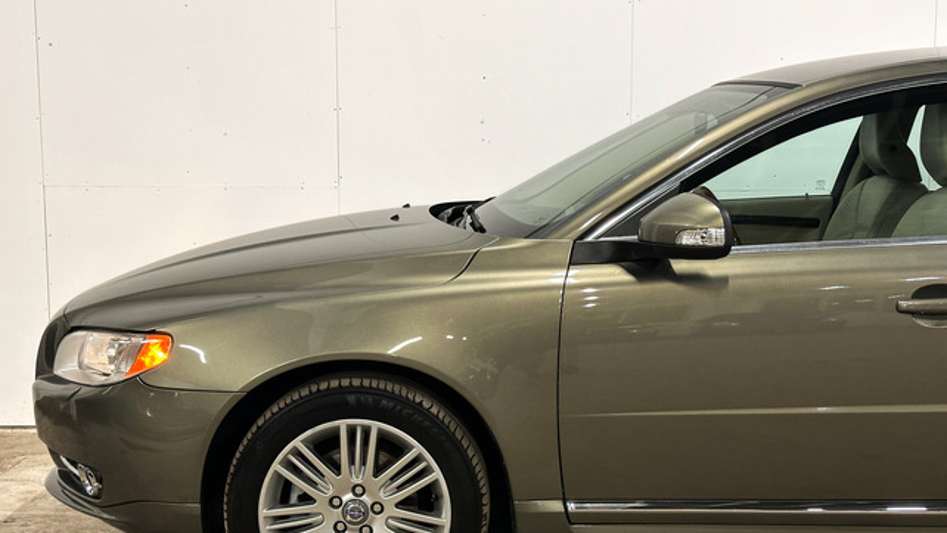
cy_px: 298
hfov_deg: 39.2
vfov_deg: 22.6
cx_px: 471
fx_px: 1331
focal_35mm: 53
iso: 160
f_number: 1.8
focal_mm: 6.86
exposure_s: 1/50
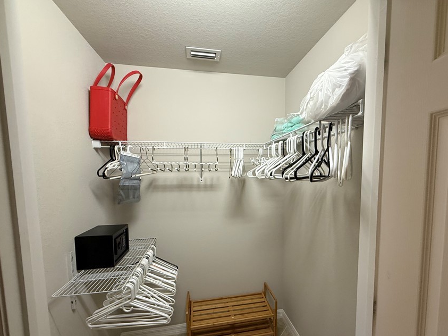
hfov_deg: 90.8
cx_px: 244
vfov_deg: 74.3
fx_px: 220
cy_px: 193
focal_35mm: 17
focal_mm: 2.22
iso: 250
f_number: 2.2
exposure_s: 1/60
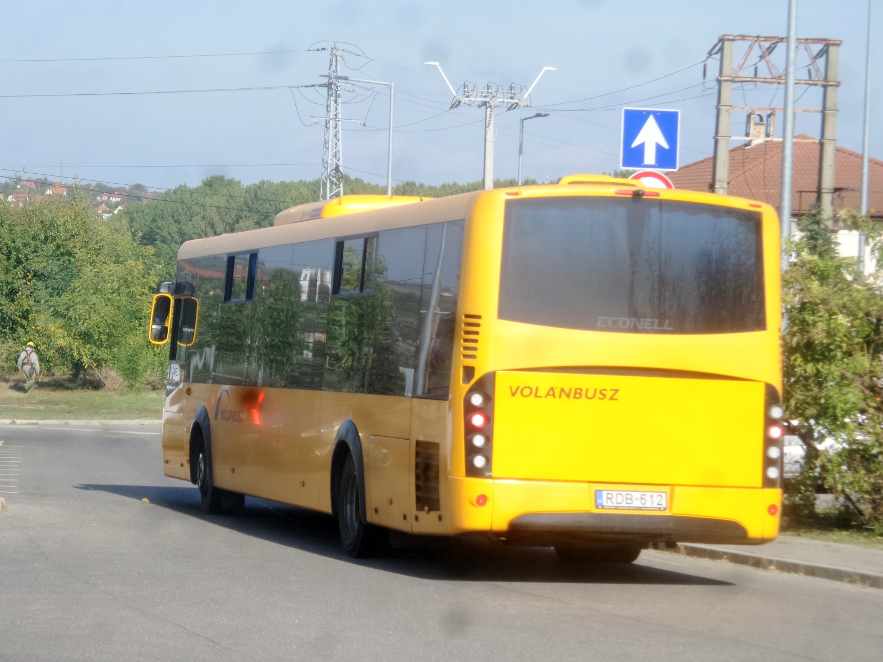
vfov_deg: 12.9
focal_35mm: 115
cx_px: 442
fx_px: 2933
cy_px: 331
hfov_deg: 17.1
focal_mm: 20.7
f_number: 5.5
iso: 100
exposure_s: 1/350
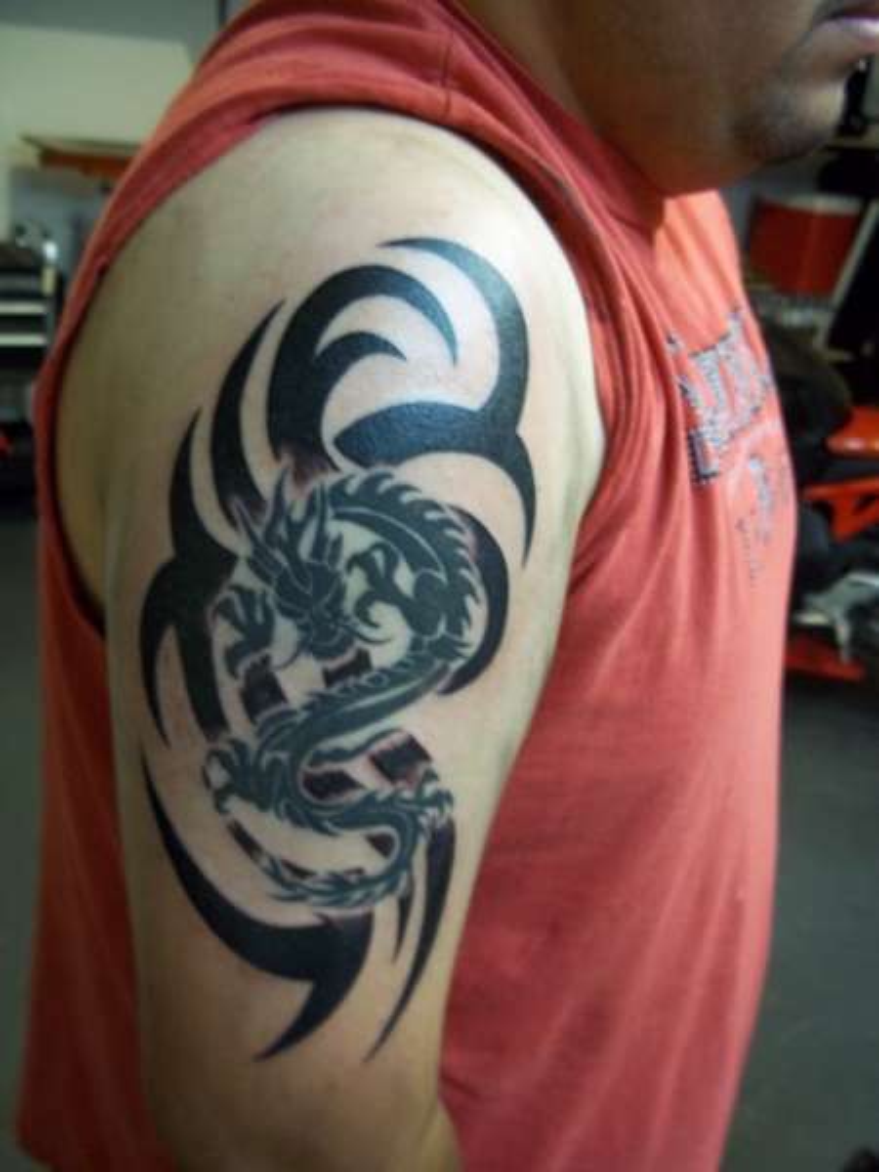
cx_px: 440
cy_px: 586
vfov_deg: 51.4
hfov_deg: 39.7
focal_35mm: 36
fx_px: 1219
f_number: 3.1
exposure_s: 1/10
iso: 160
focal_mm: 6.5
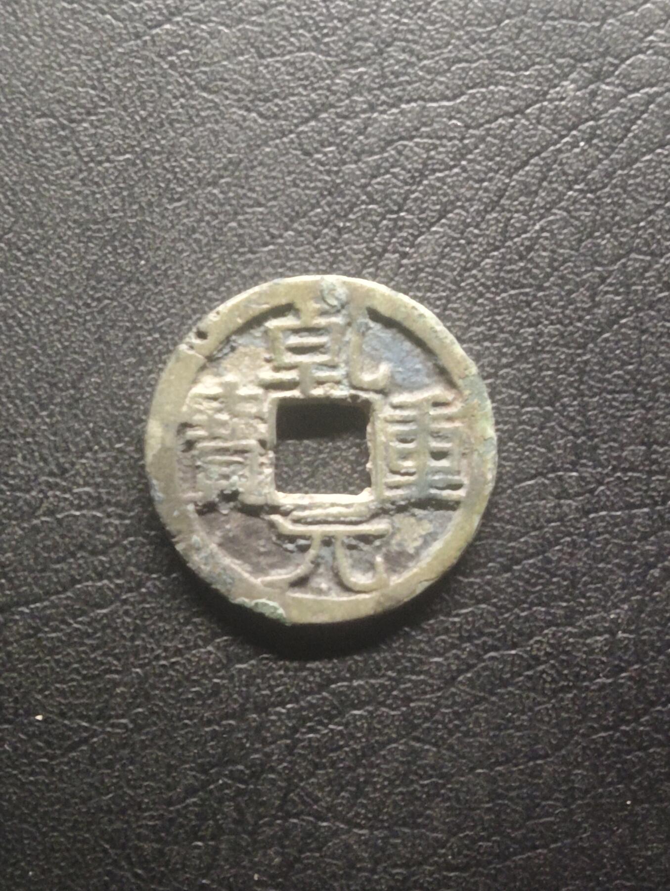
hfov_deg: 29.2
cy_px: 446
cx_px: 335
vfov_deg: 38.1
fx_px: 1287
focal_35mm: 50
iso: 1250
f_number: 2.2
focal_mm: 3.42
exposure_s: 1/20
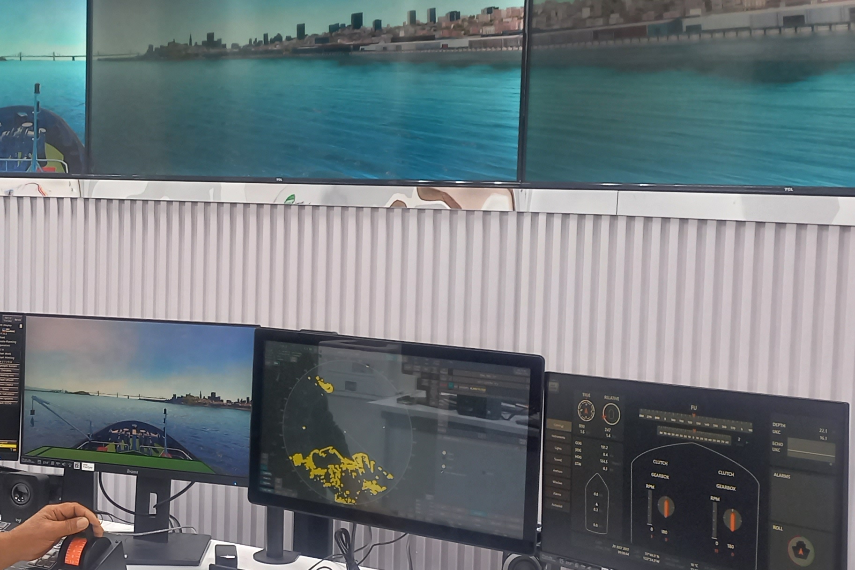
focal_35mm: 57
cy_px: 246
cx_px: 165
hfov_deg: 34.0
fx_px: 1353
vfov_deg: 23.8
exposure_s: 1/50
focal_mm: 4.65
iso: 80
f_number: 1.8
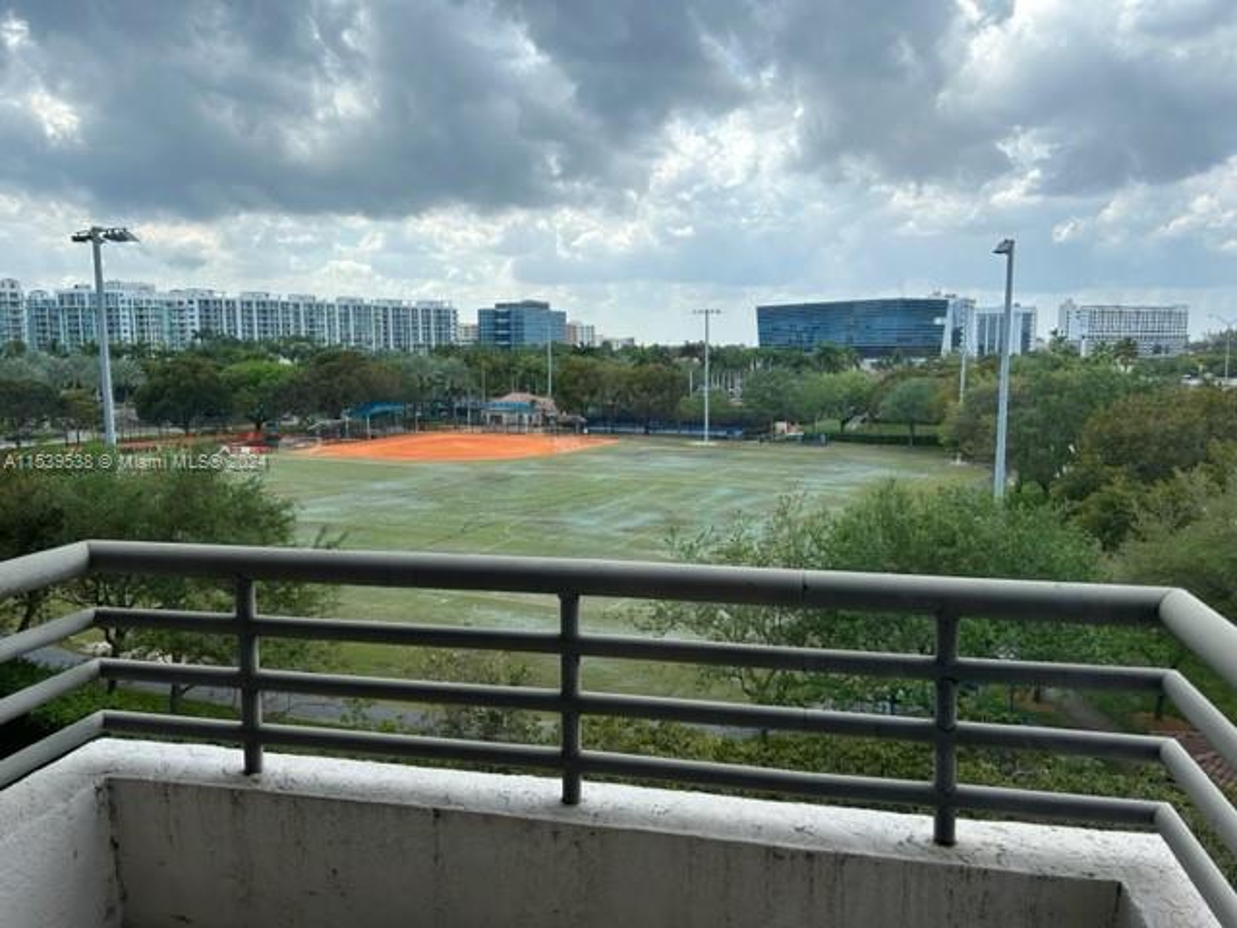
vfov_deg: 53.1
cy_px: 464
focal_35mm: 26
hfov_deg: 67.3
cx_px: 618
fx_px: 929
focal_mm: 5.7
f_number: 1.5
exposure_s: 1/1553
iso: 50
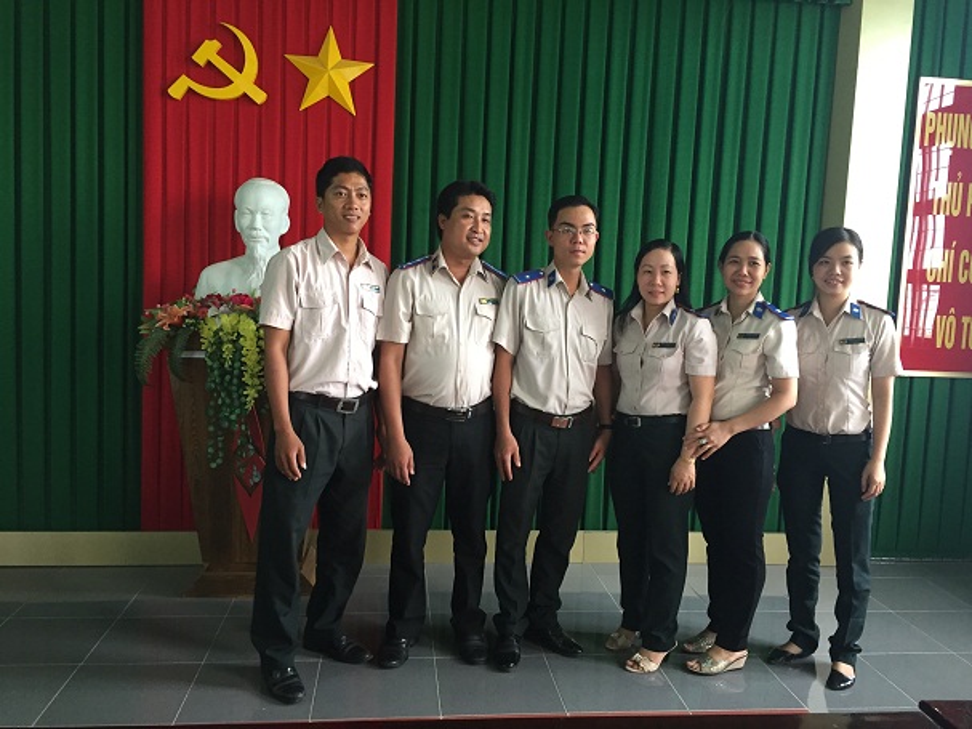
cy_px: 364
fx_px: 814
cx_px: 486
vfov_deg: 48.2
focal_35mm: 29
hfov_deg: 61.7
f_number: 2.2
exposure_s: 1/33
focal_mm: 4.15
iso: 160
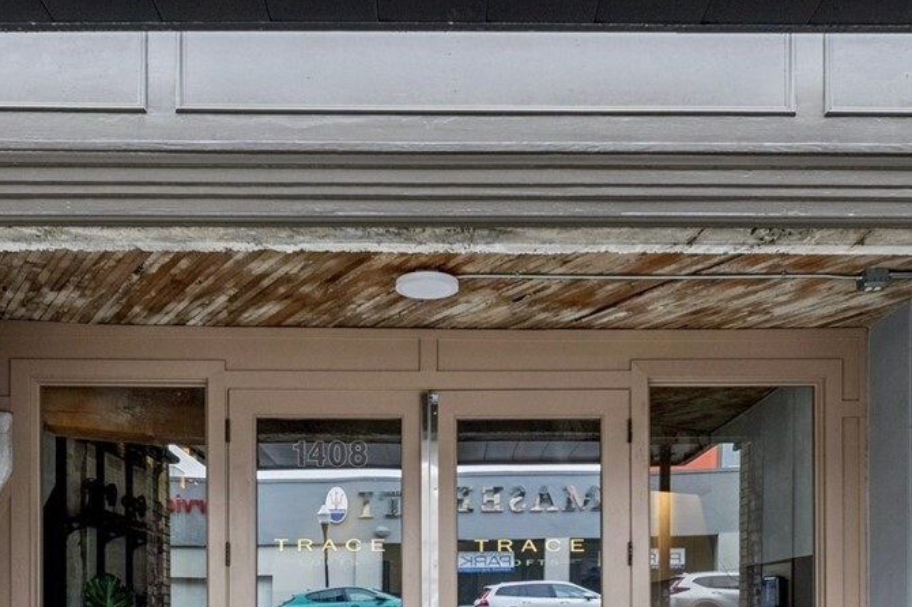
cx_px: 453
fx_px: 962
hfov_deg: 50.7
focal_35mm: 38
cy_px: 623
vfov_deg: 32.0
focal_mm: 10
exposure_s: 1/8
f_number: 9
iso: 250
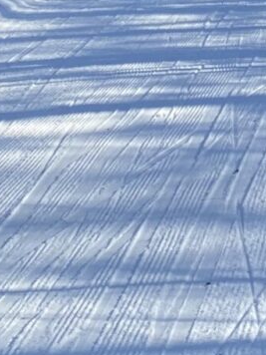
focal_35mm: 146
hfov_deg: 10.1
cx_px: 290
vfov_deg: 12.9
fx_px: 1496
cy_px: -160
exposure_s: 1/1007
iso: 32
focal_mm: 4.25
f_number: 1.8
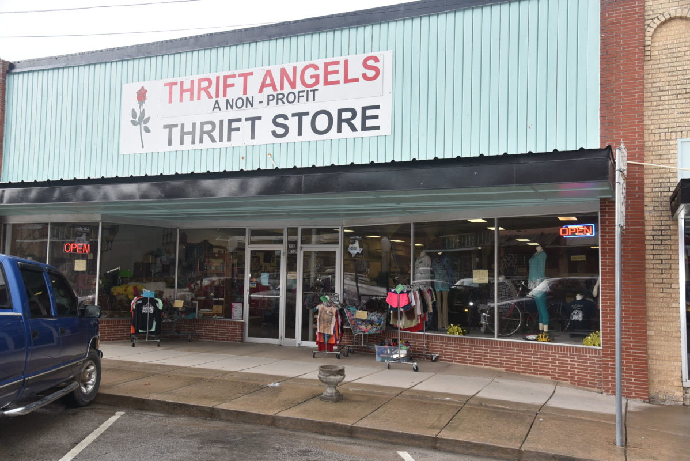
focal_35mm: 34
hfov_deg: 55.8
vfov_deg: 38.9
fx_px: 652
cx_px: 345
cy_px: 230
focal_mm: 34
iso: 720
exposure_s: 1/125
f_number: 5.6
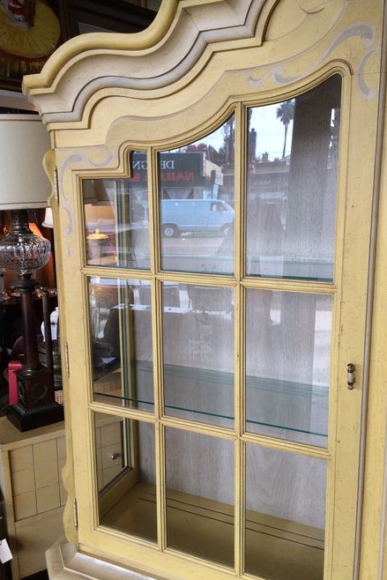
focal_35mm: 32
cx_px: 198
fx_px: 516
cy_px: 290
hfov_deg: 41.1
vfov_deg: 58.7
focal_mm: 4.12
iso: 32
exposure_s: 1/86
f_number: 2.2
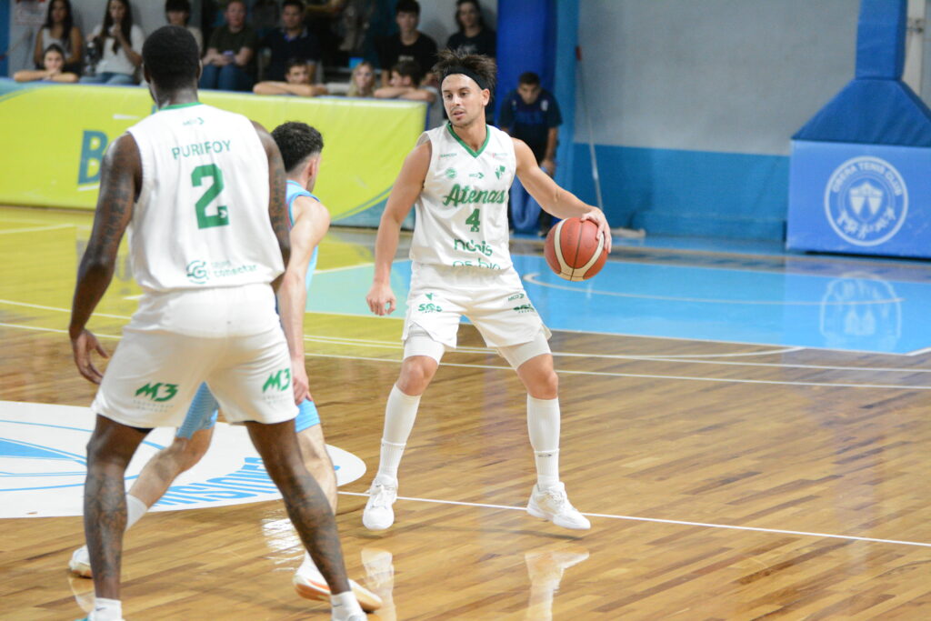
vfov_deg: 8.2
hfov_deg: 12.2
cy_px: 310
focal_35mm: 168
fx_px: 4345
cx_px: 466
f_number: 2.8
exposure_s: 1/1000
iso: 3200
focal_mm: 112
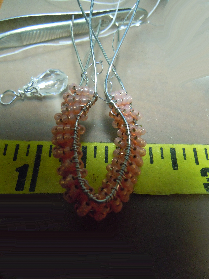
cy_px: 140
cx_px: 104
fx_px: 242
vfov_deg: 60.0
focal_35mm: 30
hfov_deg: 46.8
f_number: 3.5
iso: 800
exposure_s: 1/60
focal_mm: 5.4
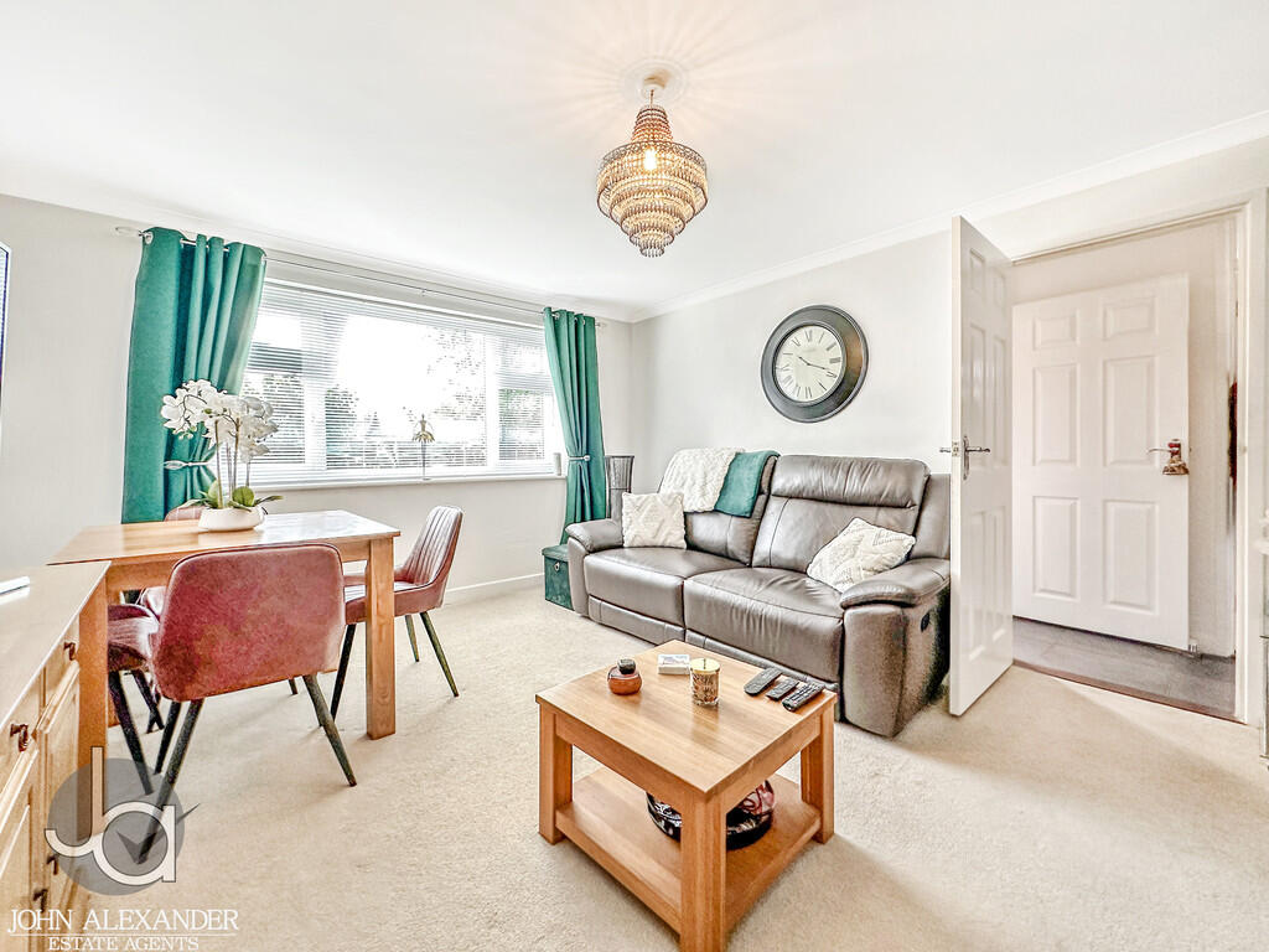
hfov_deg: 102.1
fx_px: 513
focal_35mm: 14
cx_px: 634
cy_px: 476
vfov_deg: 85.7
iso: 250
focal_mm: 2.22
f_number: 2.2
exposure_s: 1/50
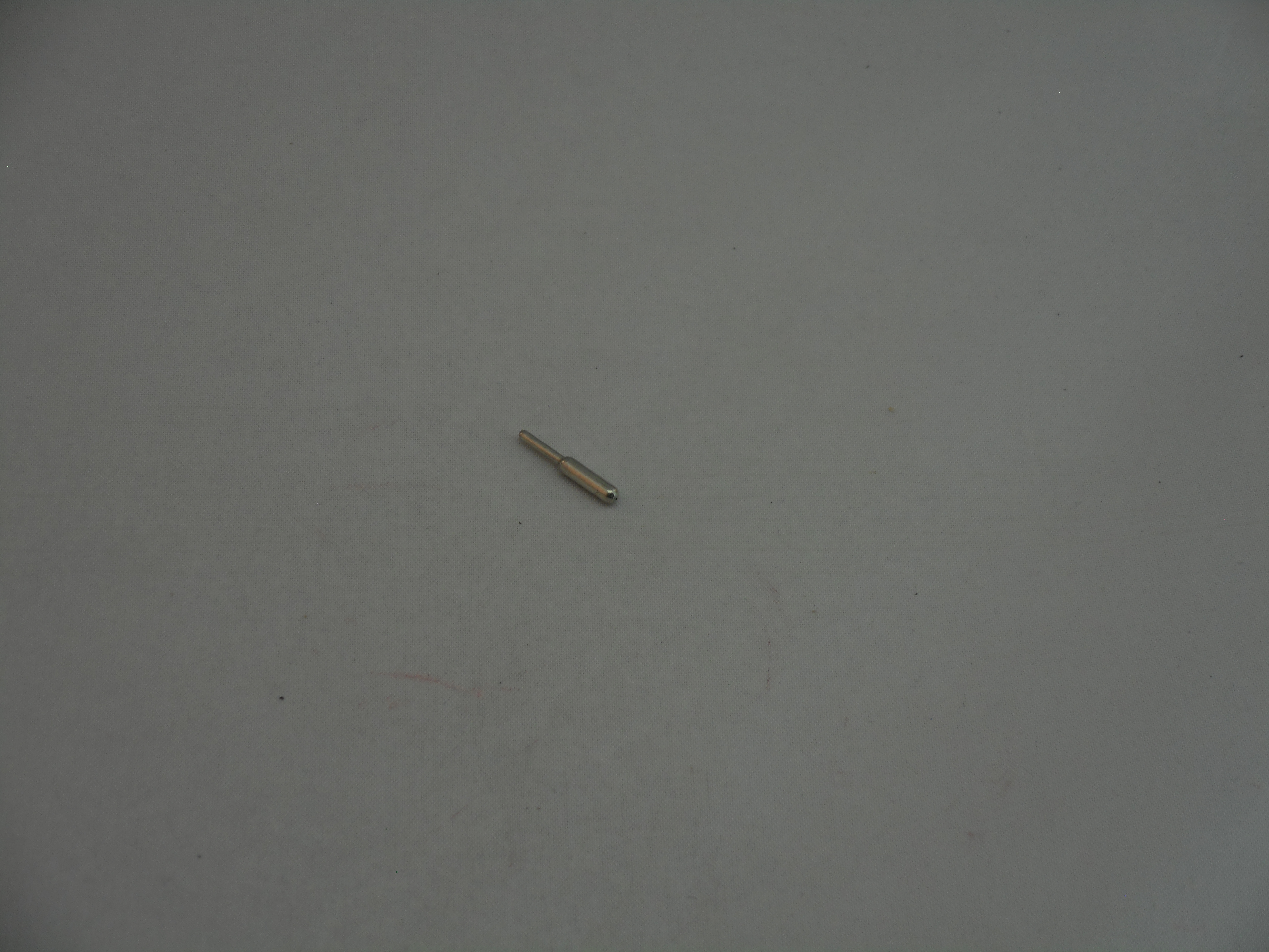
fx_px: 3263
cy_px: 476
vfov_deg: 16.6
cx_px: 634
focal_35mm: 89
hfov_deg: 22.0
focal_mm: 15.9
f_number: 5.6
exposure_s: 1/80
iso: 80
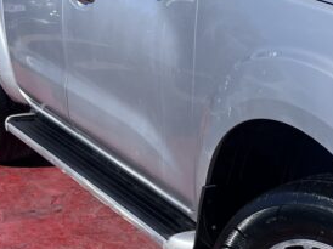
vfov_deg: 19.3
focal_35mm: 76
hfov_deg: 23.3
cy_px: 160
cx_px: 410
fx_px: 730
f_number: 1.6
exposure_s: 1/5076
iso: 50
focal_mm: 5.1
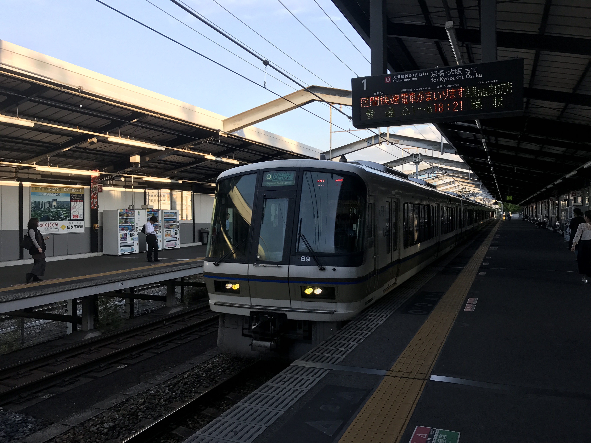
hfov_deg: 63.4
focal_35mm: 28
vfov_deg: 49.7
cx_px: 296
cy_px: 222
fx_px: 478
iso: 20
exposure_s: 1/346
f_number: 1.8
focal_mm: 3.99
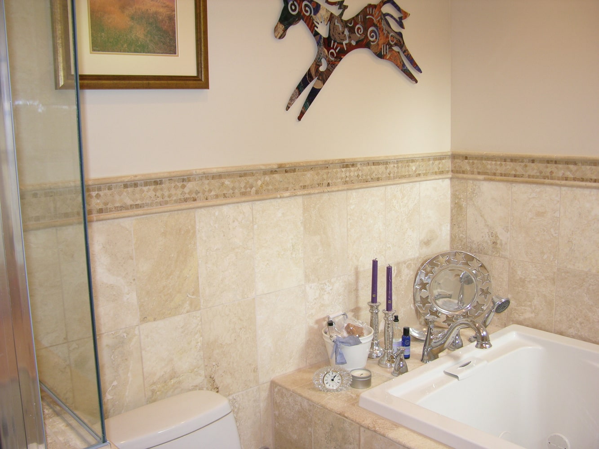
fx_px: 606
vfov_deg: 40.7
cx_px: 300
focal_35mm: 35
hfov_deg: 52.6
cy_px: 224
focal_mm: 8.9
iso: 100
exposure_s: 1/30
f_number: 2.8
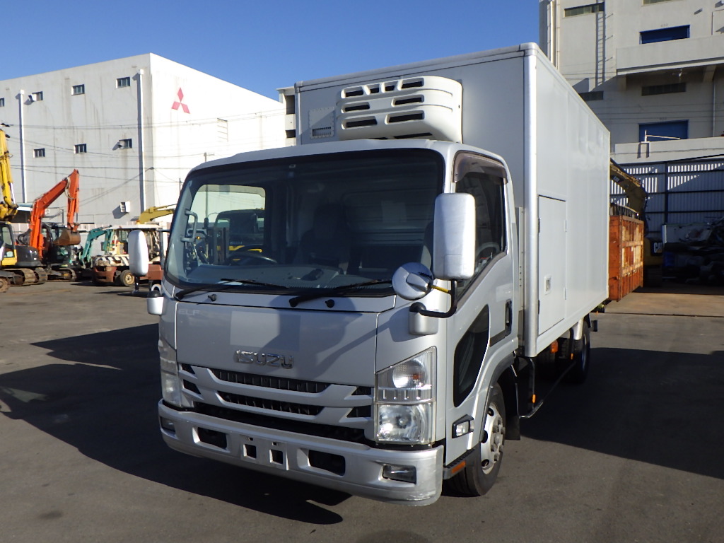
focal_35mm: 28
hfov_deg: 63.4
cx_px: 362
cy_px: 272
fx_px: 586
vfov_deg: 49.7
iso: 125
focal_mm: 5
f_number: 4.2
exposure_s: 1/1250
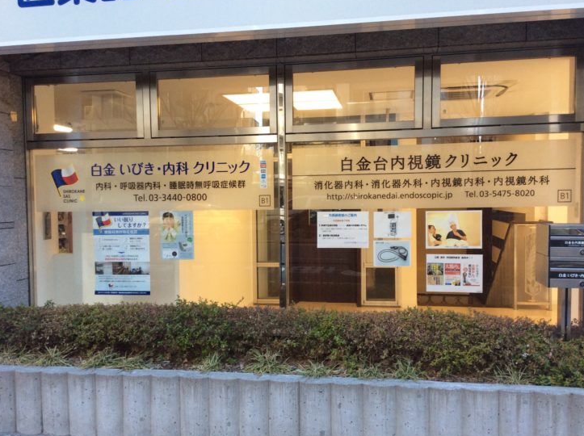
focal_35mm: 34
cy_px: 226
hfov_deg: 54.0
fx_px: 573
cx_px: 292
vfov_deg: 41.7
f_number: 2.4
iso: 50
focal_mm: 3.3
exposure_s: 1/120
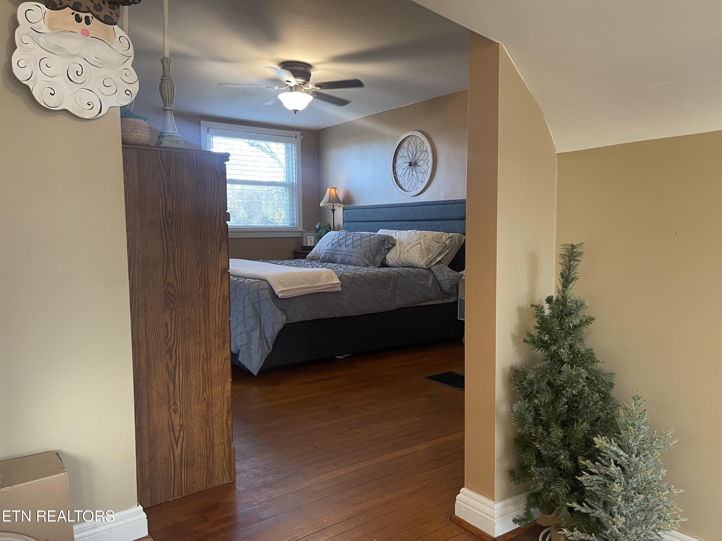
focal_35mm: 25
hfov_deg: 69.4
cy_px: 270
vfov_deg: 54.9
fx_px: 521
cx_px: 361
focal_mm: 5.1
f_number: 1.6
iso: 160
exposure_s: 1/60
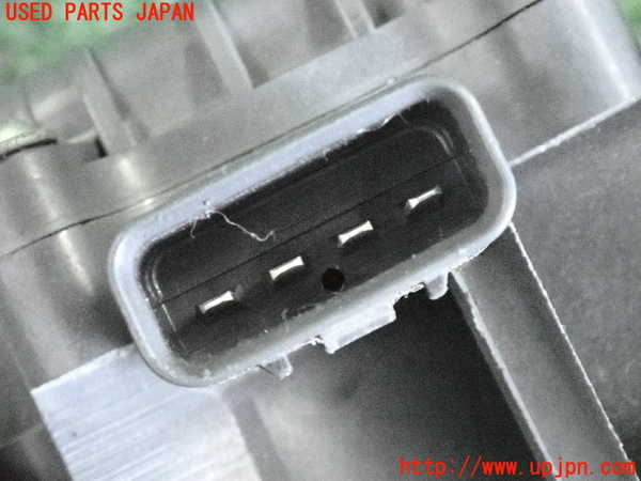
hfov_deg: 19.6
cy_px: 240
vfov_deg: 14.8
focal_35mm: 100
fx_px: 1852
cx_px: 320
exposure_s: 1/125
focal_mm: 18
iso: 12800
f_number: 4.9
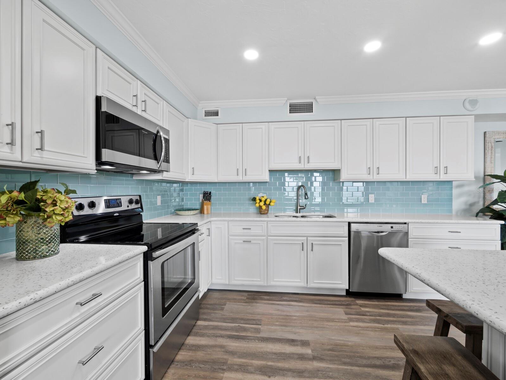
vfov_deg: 85.7
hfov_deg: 102.0
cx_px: 253
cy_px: 190
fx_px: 205
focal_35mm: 14
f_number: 11
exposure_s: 1/1.67
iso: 200
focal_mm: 7
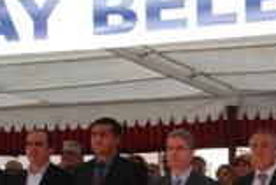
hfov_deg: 15.1
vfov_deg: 10.2
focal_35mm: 132
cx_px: 302
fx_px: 1016
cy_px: 215
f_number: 10
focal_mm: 31
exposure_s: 1/400
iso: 640
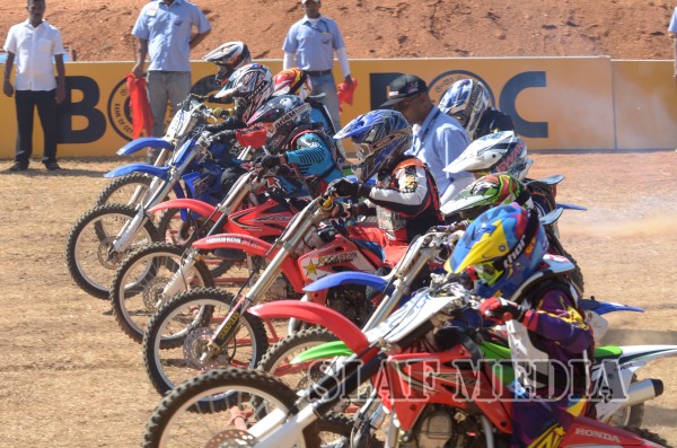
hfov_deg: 17.1
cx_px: 338
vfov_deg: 11.4
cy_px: 224
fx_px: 2251
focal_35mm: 120
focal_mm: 80
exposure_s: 1/320
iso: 200
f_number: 8
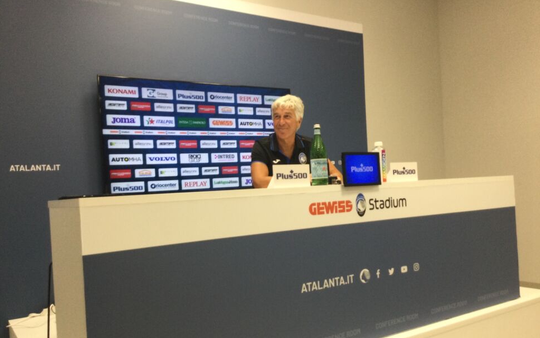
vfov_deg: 38.3
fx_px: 486
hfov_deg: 58.1
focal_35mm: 33
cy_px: 193
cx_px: 270
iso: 80
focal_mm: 3.3
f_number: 2.4
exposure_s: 1/33
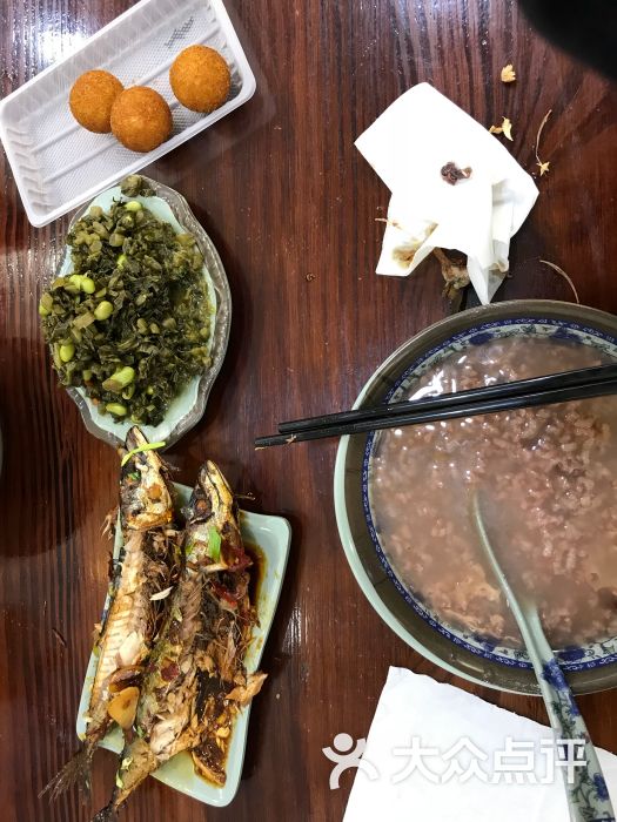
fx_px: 665
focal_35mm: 28
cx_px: 308
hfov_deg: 49.7
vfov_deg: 63.4
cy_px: 411
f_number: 1.8
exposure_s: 1/17
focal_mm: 3.99
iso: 50
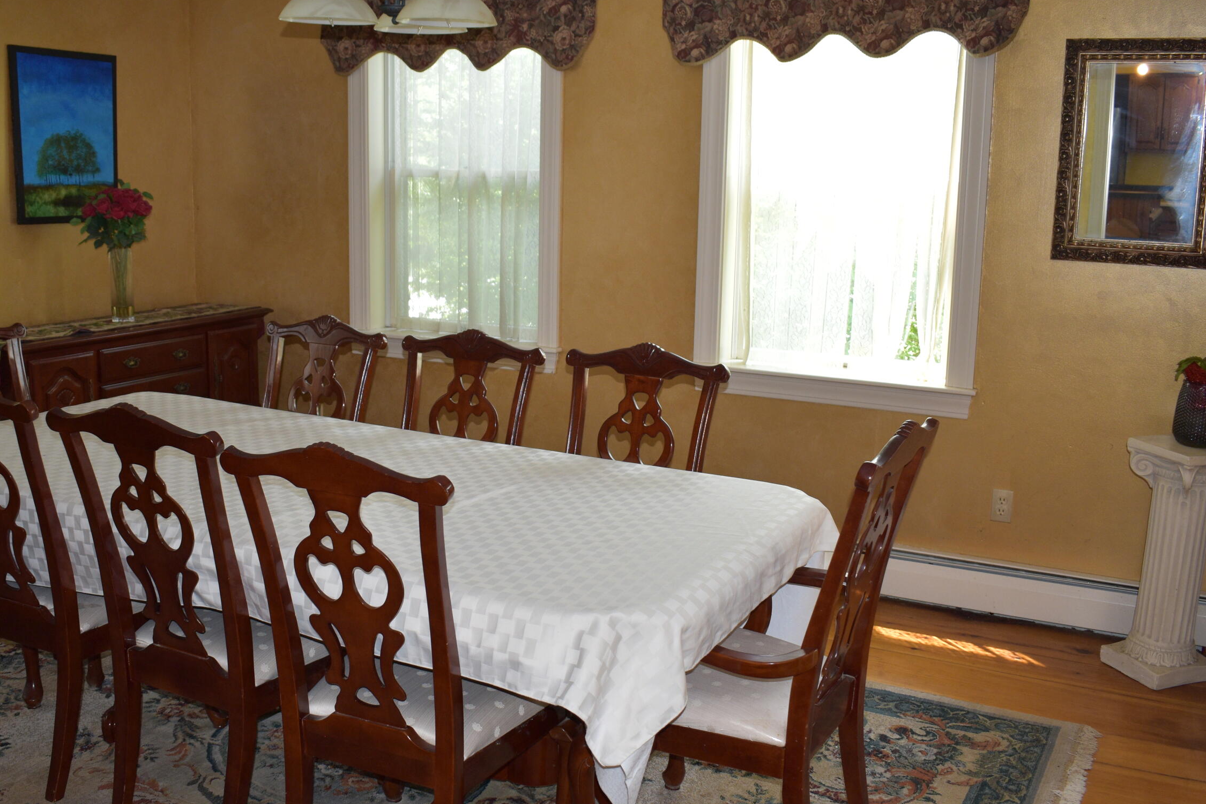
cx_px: 486
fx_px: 1206
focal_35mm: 36
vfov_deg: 36.9
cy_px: 387
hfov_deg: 52.8
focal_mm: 18
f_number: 3.5
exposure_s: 1/100
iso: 500
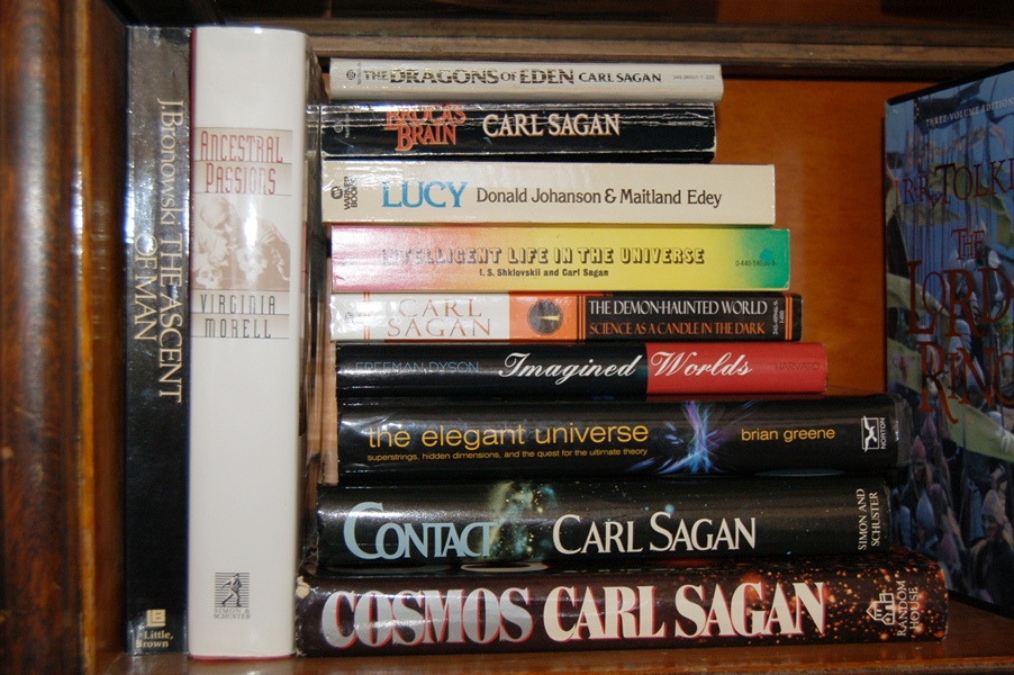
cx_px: 507
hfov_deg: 41.1
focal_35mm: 48
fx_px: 1351
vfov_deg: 28.0
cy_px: 338
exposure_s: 1/60
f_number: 4.5
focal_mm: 32
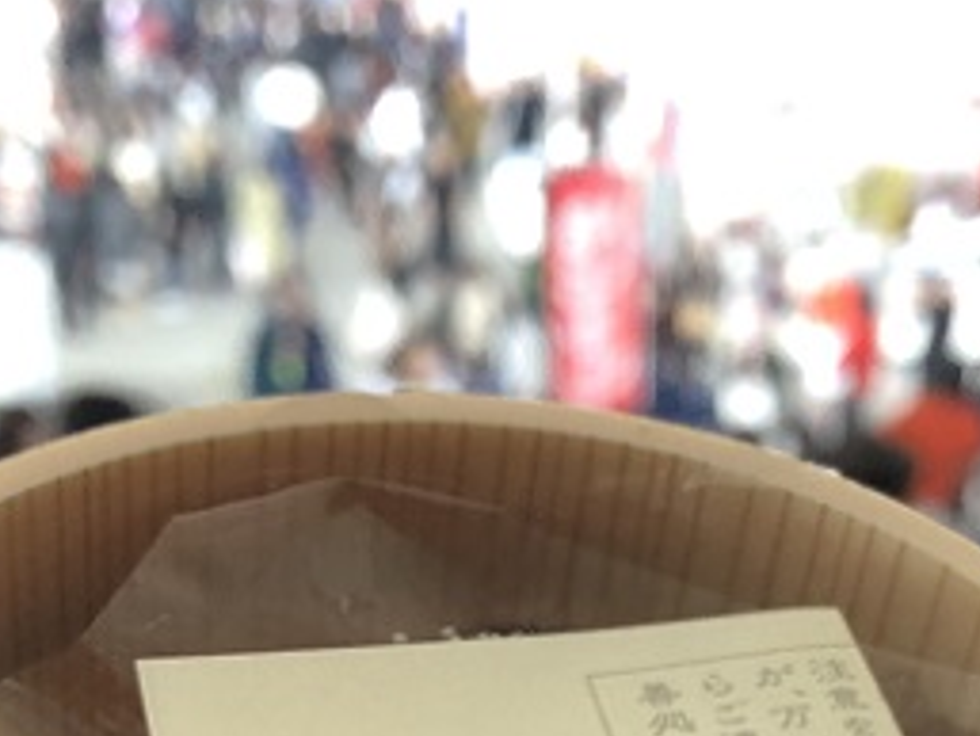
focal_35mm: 85
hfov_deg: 23.0
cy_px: 1028
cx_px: 530
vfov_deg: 16.2
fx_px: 2408
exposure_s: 1/30
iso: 40
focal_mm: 3.99
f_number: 1.8
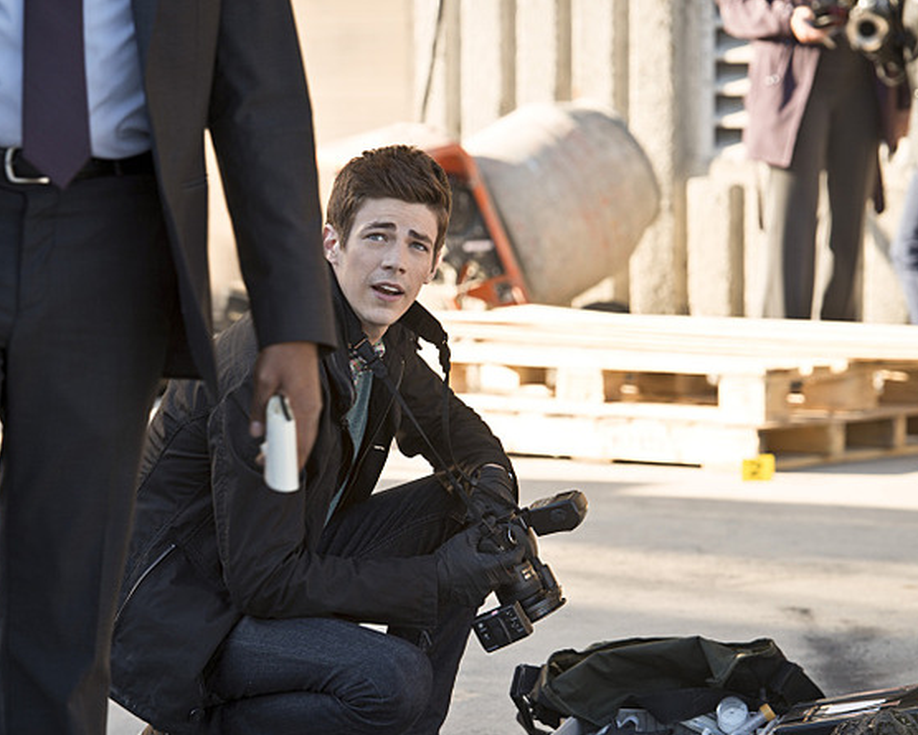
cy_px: 413
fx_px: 5544
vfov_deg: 7.6
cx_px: 385
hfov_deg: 9.5
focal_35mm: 204
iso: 200
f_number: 6.3
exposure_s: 1/160
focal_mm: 155
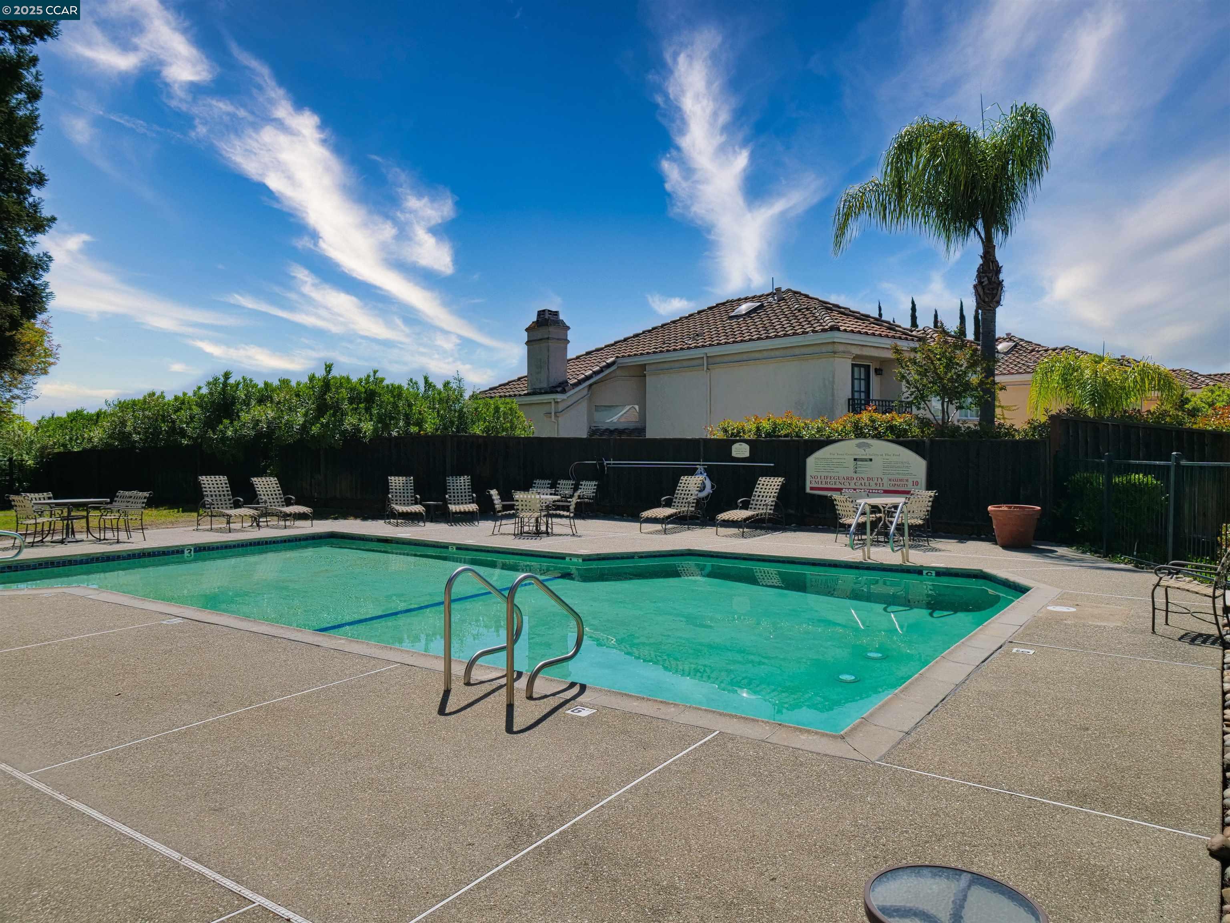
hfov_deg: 71.6
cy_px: 462
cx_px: 615
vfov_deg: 56.8
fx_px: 853
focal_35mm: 24
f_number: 5.6
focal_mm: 12
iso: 160
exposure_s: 1/1300
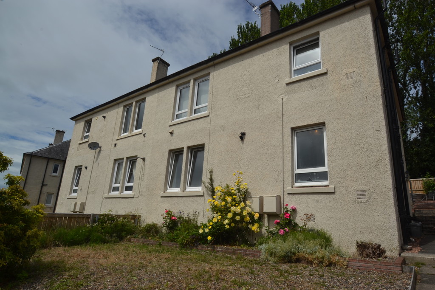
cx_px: 218
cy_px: 145
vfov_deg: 59.5
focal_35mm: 21
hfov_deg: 81.2
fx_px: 254
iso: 100
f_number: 16
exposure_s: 1/200
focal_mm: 14
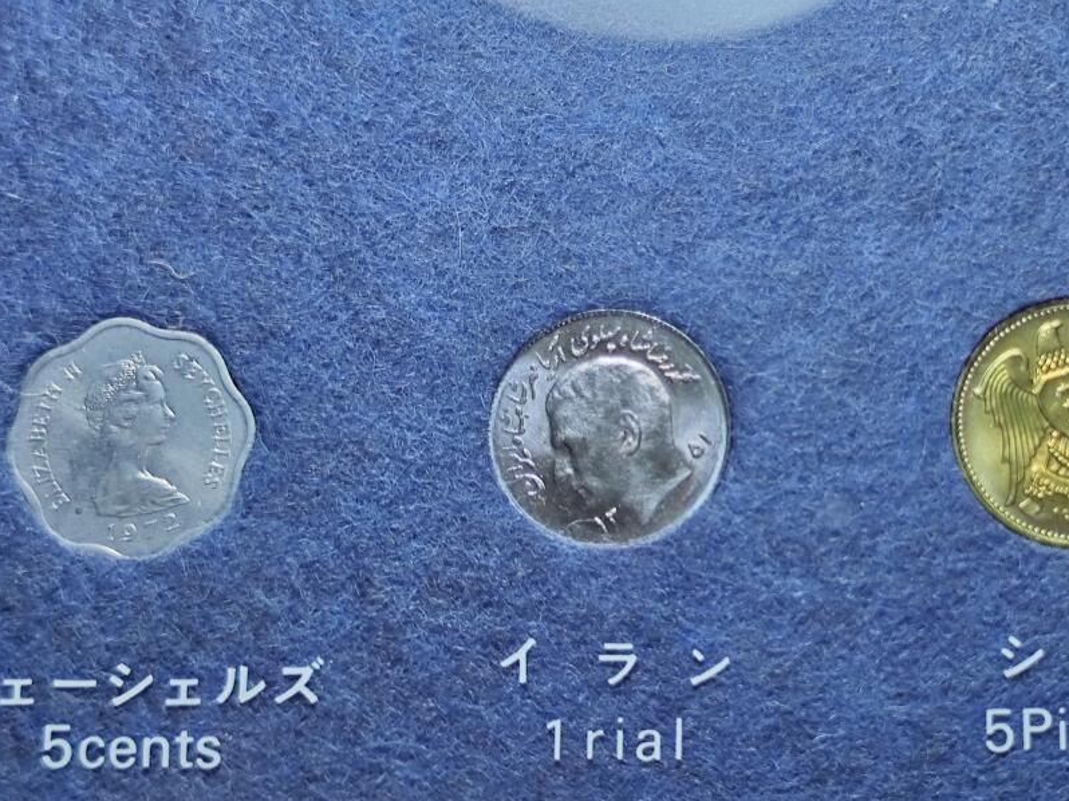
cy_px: 359
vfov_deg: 17.2
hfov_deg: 22.4
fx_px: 2655
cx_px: 861
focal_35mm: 86
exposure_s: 1/100
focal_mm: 5.84
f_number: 1.6
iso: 80
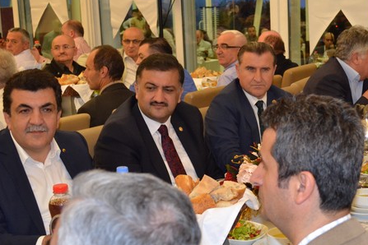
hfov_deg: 27.9
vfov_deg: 18.9
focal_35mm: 72
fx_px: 736
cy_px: 135
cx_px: 243
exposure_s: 1/60
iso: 2200
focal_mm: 32
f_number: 4.8
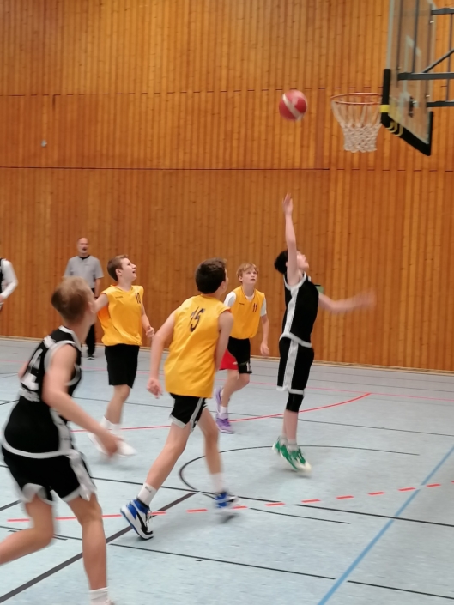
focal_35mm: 56
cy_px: 302
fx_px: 979
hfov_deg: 26.1
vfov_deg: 34.3
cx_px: 227
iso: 160
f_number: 1.8
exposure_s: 1/50
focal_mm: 4.75
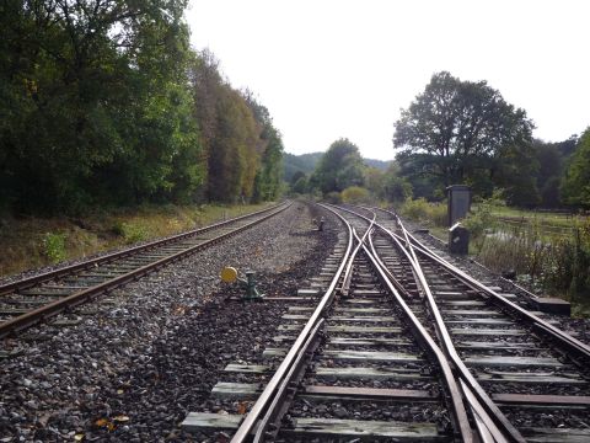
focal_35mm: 32
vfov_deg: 44.2
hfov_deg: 56.8
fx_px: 545
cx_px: 295
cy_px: 222
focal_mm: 5.2
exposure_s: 1/250
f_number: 4
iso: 100
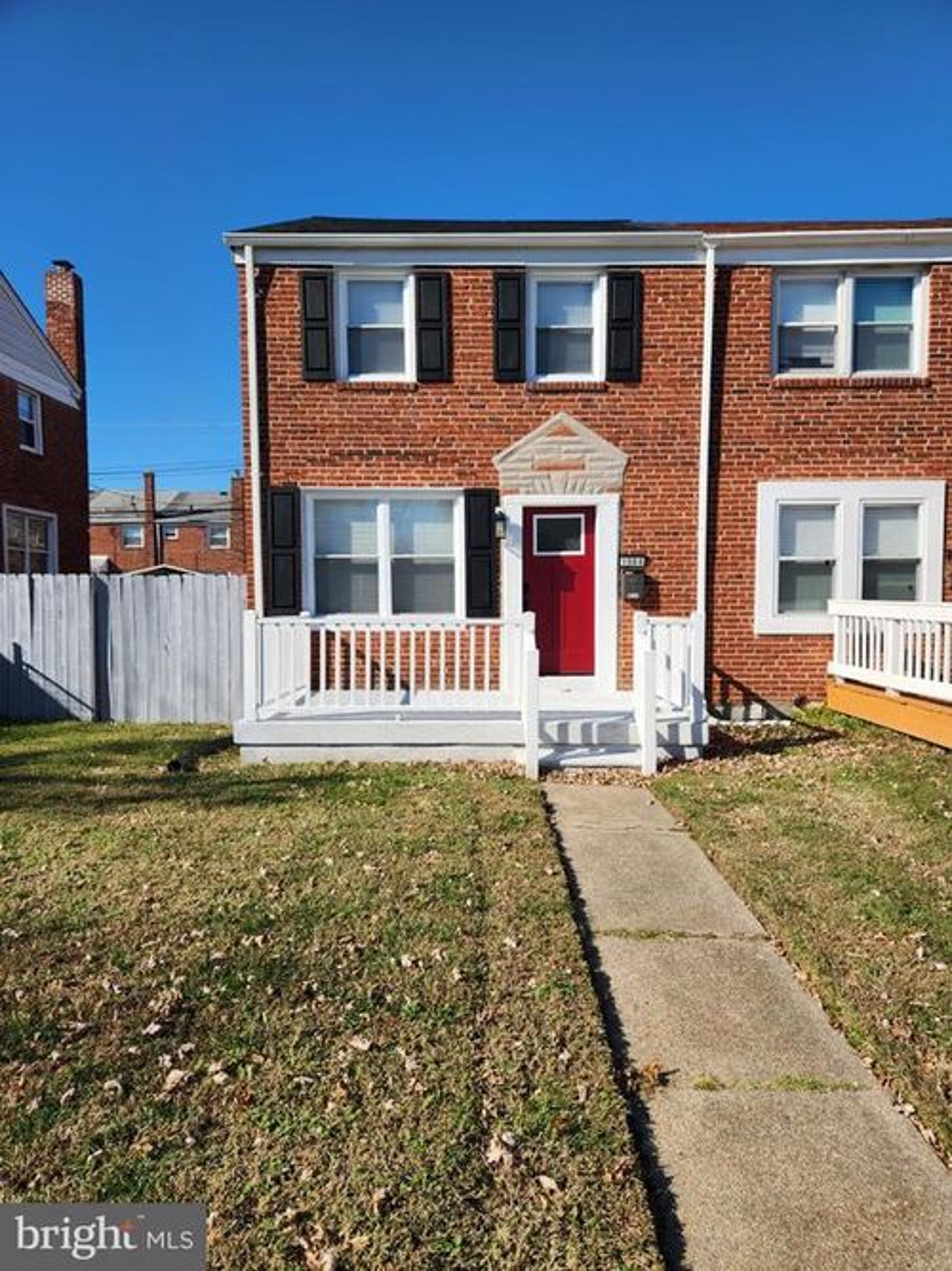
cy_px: 636
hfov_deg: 58.9
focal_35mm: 23
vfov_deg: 73.9
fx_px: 844
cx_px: 476
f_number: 1.8
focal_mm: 5.4
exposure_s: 1/2027
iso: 20
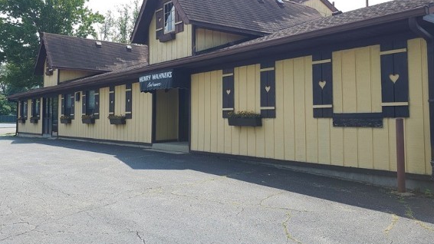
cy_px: 94
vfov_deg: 34.5
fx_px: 391
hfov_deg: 58.0
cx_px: 220
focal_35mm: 34
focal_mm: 6.3
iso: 50
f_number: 1.7
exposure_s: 1/1000
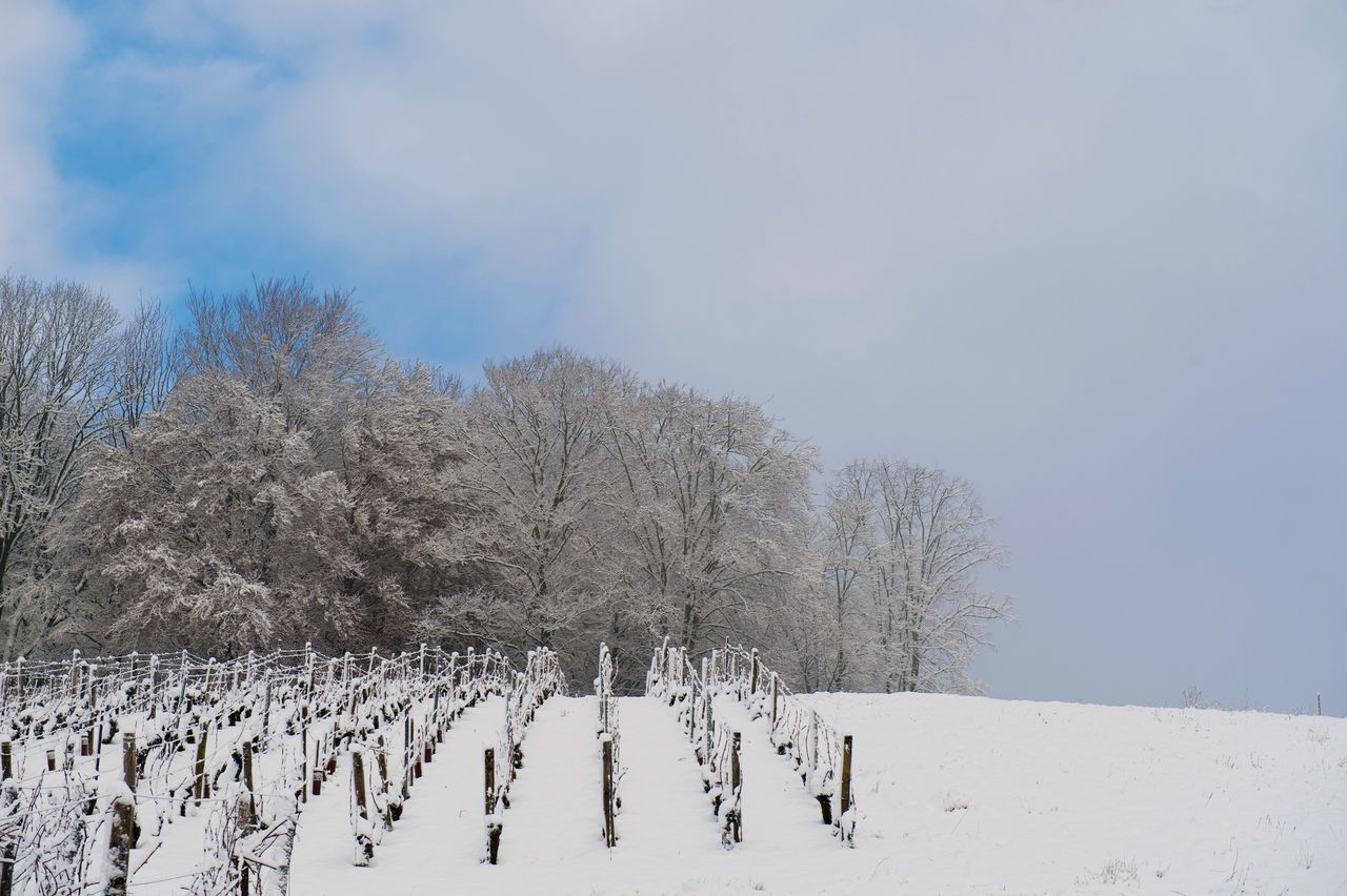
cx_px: 674
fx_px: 2618
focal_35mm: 70
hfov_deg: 28.9
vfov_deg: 19.4
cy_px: 448
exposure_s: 1/250
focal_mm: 70
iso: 100
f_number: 8
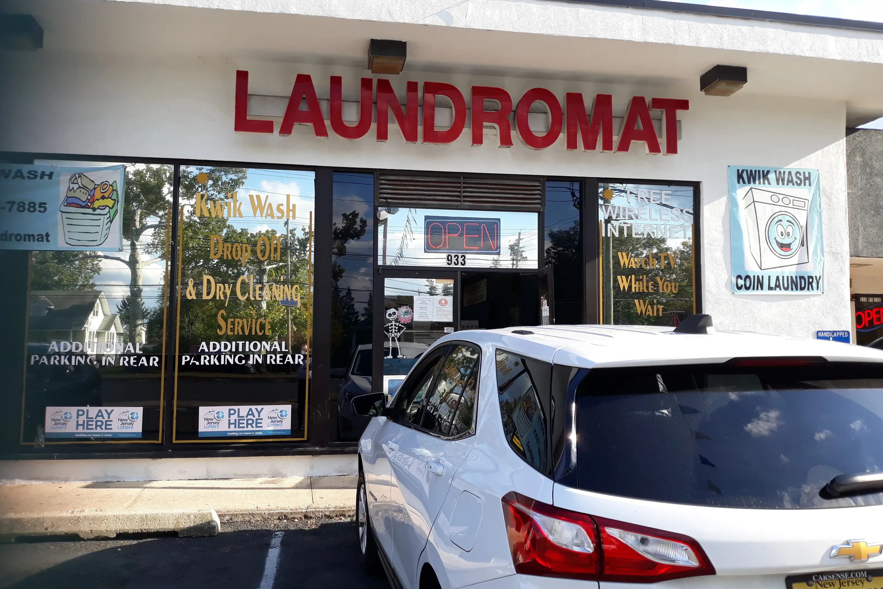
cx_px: 435
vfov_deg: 43.6
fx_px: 736
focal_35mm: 30
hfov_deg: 61.9
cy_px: 287
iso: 40
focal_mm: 3.7
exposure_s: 1/530
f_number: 1.7
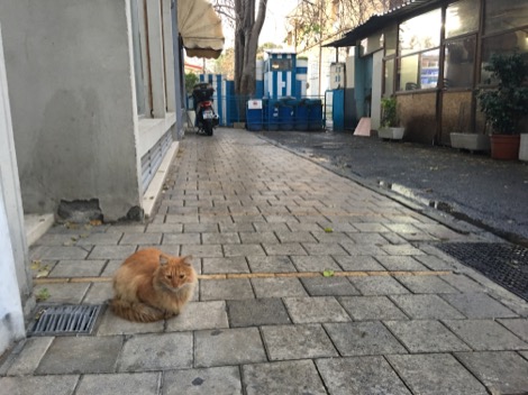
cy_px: 198
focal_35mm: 29
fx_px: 442
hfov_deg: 61.7
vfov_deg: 48.2
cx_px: 264
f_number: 2.2
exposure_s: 1/10
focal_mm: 4.15
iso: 80
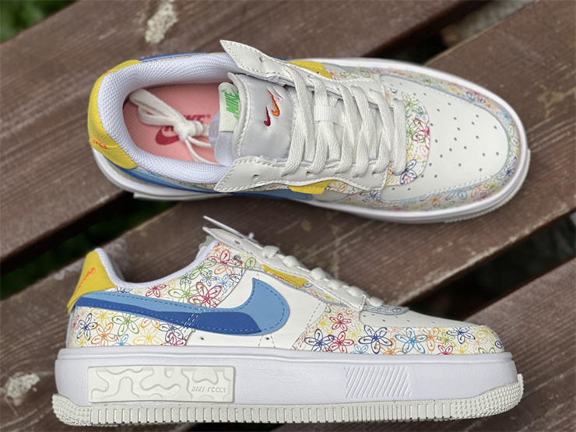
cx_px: 288
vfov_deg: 22.9
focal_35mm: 64
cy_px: 216
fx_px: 1065
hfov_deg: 30.3
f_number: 2.2
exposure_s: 1/121
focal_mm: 7.5
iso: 32
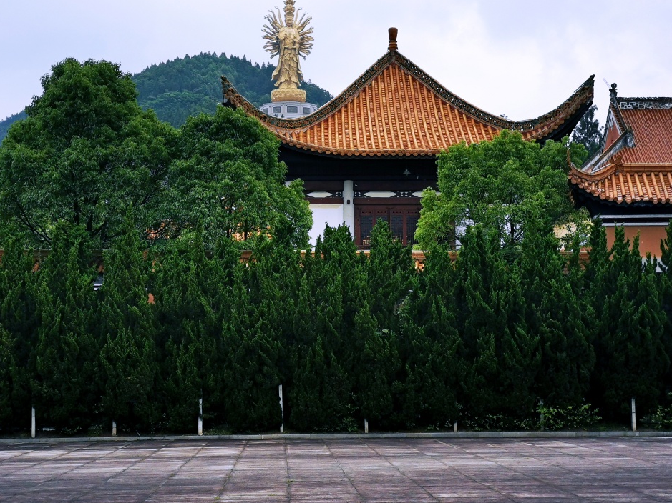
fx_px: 1339
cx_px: 323
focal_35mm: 69
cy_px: 226
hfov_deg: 28.2
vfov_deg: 21.3
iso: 50
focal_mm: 4.95
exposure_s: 1/770
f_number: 2.4
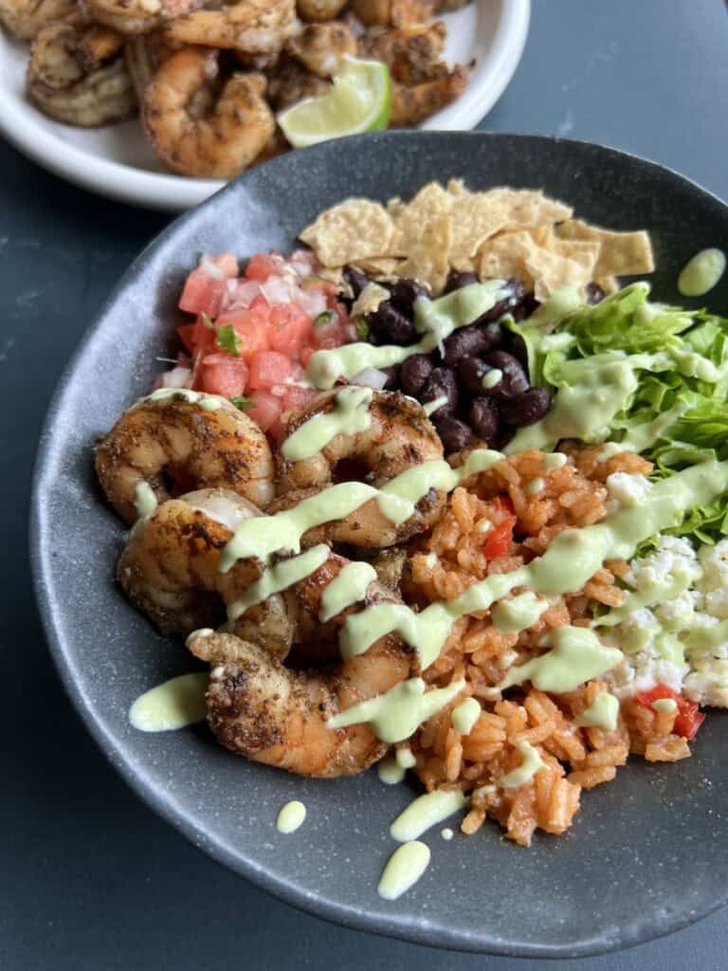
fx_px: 729
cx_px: 364
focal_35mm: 26
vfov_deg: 67.3
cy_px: 486
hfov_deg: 53.1
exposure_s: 1/121
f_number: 1.5
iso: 100
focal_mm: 5.7
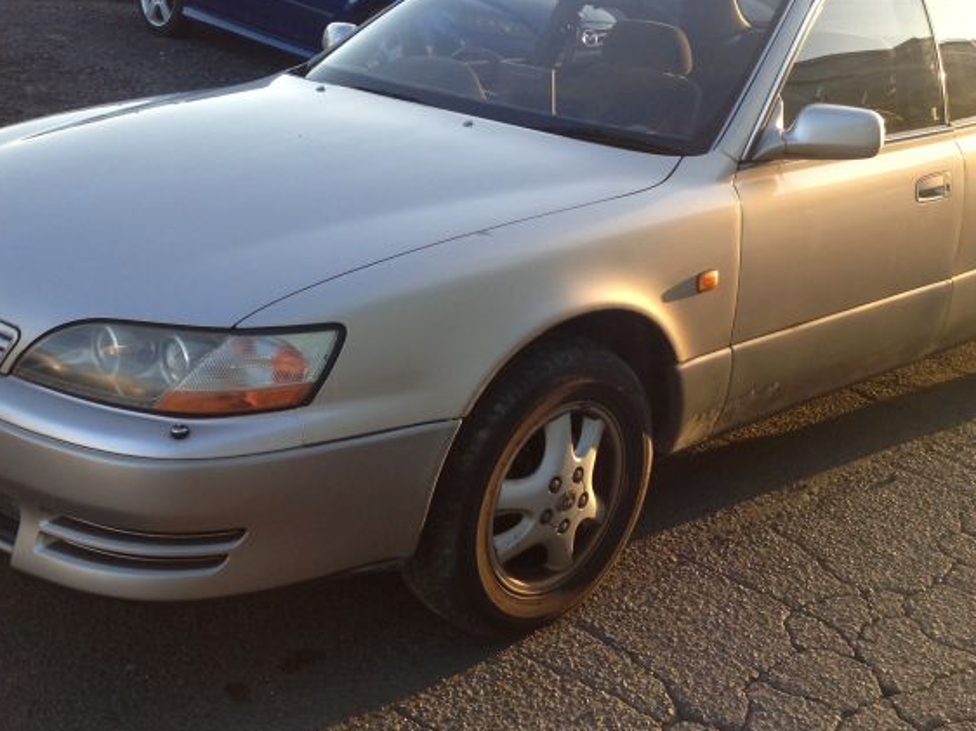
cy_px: 319
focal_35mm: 47
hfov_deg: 40.4
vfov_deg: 30.8
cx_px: 452
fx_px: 1325
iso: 50
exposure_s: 1/213
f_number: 2.4
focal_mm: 4.12
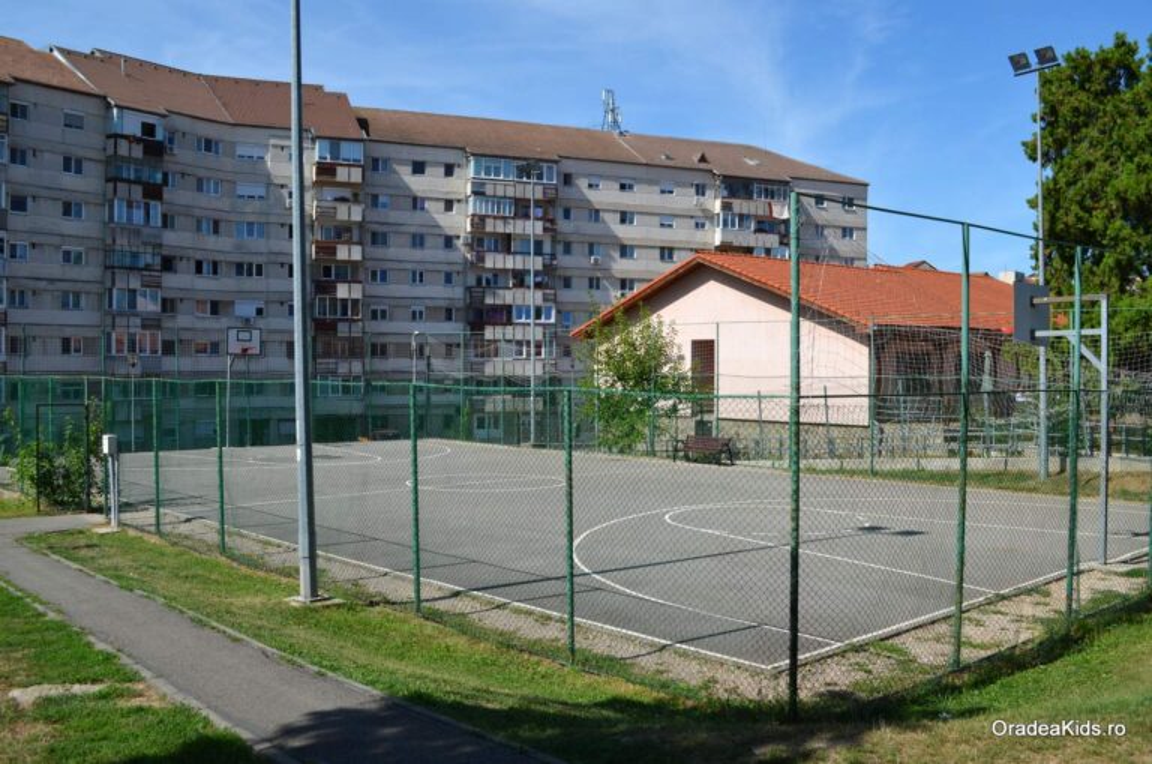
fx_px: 1054
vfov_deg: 39.8
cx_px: 576
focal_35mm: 33
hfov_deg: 57.3
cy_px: 382
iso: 100
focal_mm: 22
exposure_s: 1/320
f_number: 9
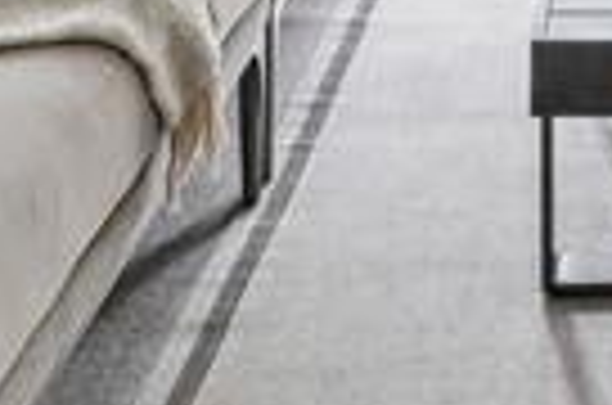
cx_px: 1033
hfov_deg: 16.0
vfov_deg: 10.8
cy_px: -490
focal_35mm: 112
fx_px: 1900
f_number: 11
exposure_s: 1/6
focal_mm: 14
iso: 200
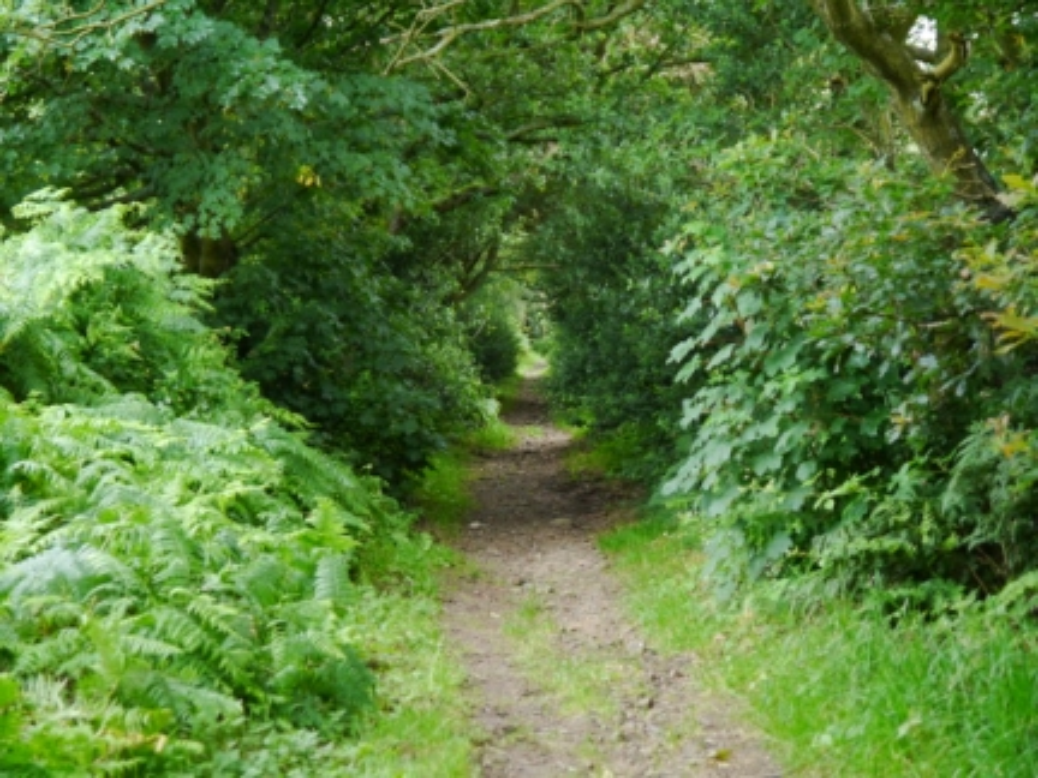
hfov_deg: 23.3
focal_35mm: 84
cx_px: 519
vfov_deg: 17.6
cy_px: 389
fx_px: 2519
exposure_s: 1/10
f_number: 5.6
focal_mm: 42
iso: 800
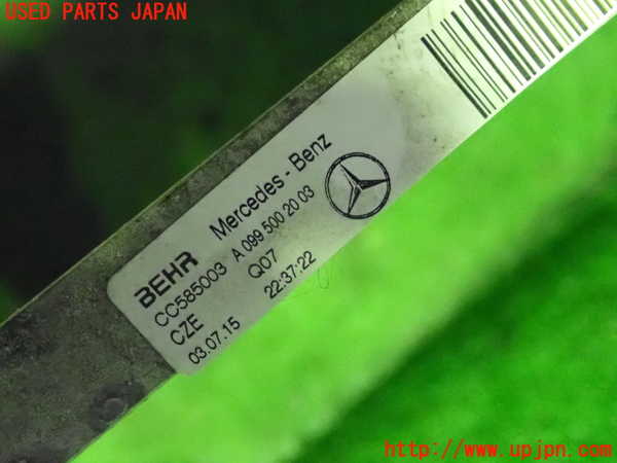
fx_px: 838
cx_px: 308
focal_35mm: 47
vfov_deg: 30.9
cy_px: 232
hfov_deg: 40.4
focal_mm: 8.4
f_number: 3.1
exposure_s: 1/160
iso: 6400
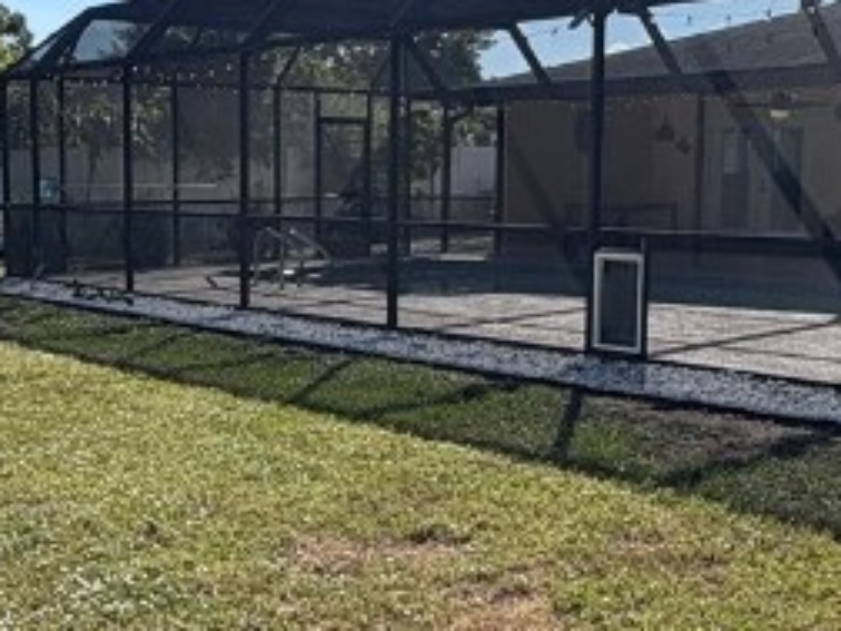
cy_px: 344
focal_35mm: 57
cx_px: 270
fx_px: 1385
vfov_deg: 25.6
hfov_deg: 33.4
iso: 40
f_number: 2.2
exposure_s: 1/1880
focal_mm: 2.22
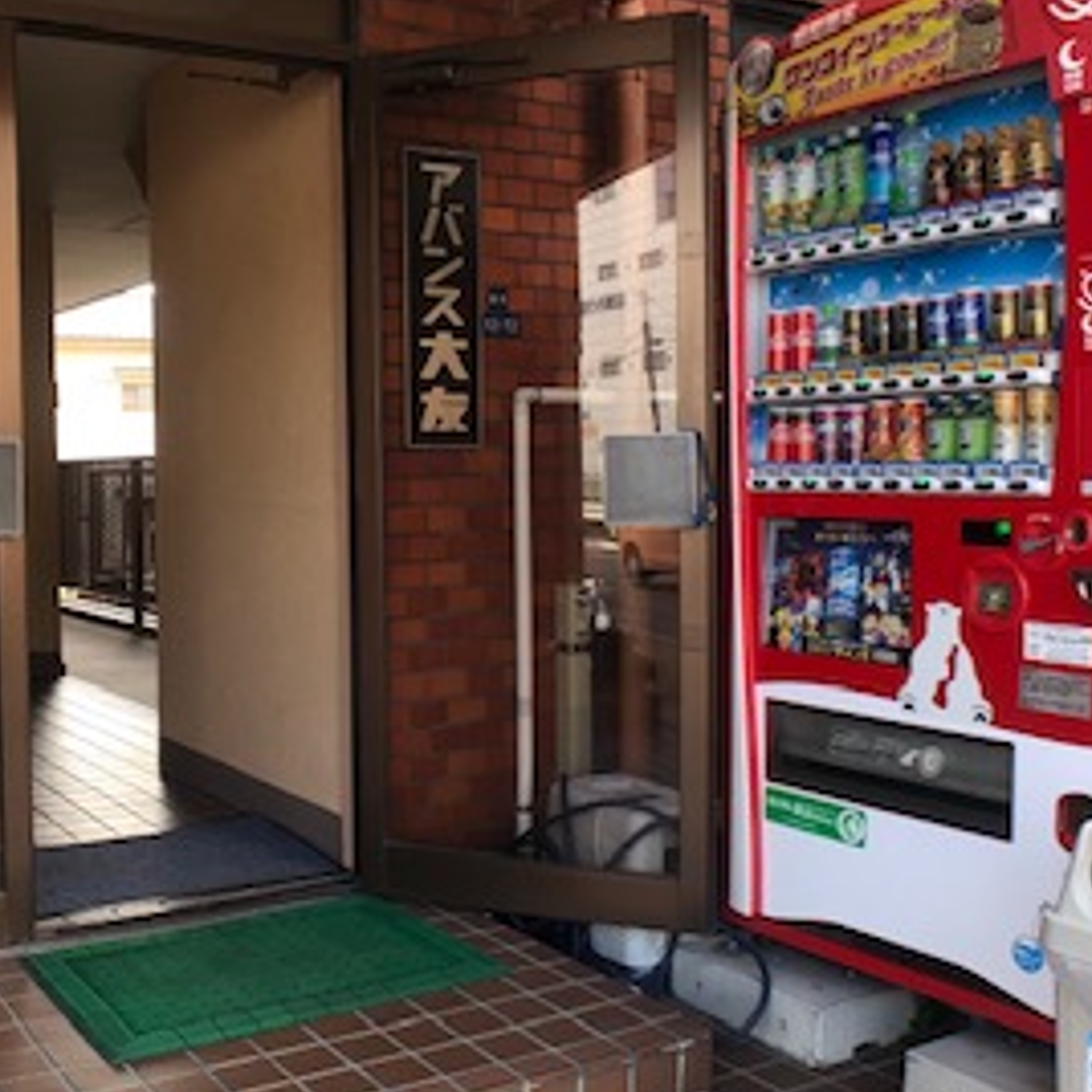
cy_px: 526
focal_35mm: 59
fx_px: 2106
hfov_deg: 28.9
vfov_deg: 29.1
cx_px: 383
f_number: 1.8
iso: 25
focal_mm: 4
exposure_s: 1/120
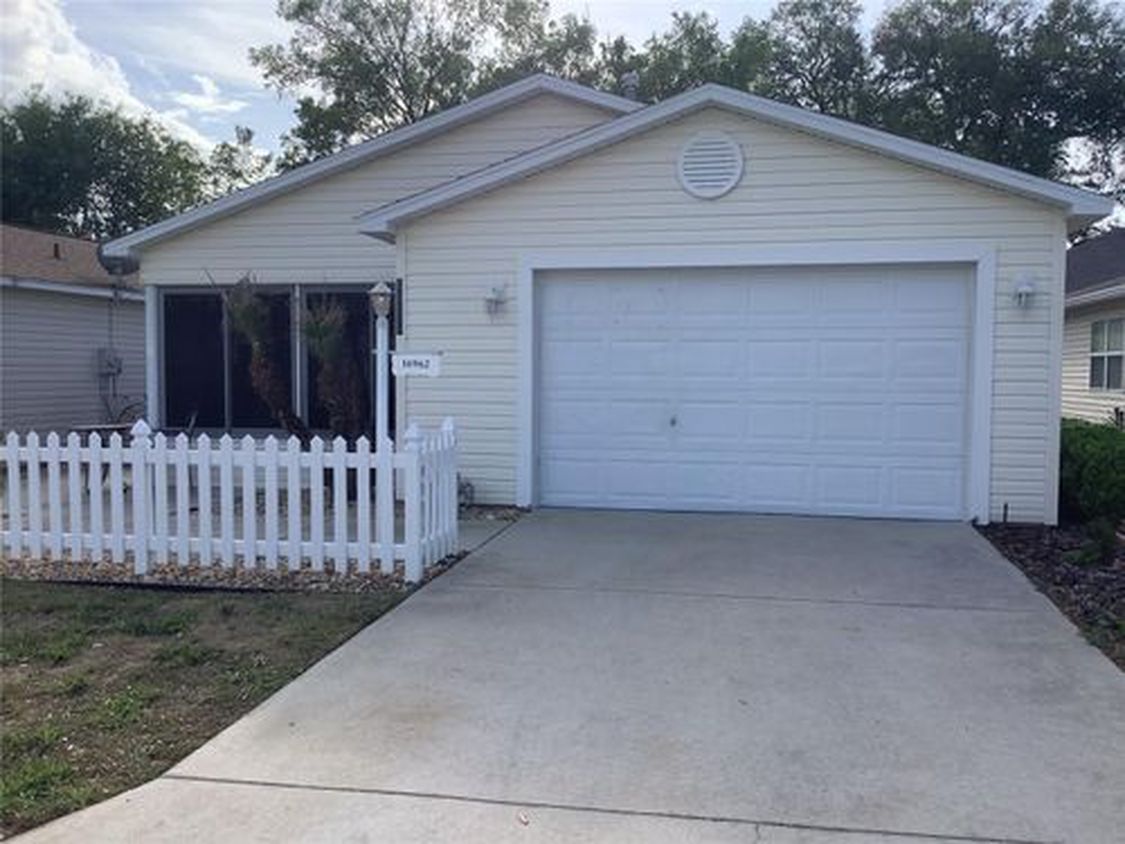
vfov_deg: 45.4
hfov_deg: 58.4
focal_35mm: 31
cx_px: 562
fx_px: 1007
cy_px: 422
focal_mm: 3.3
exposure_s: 1/791
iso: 25
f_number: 2.4
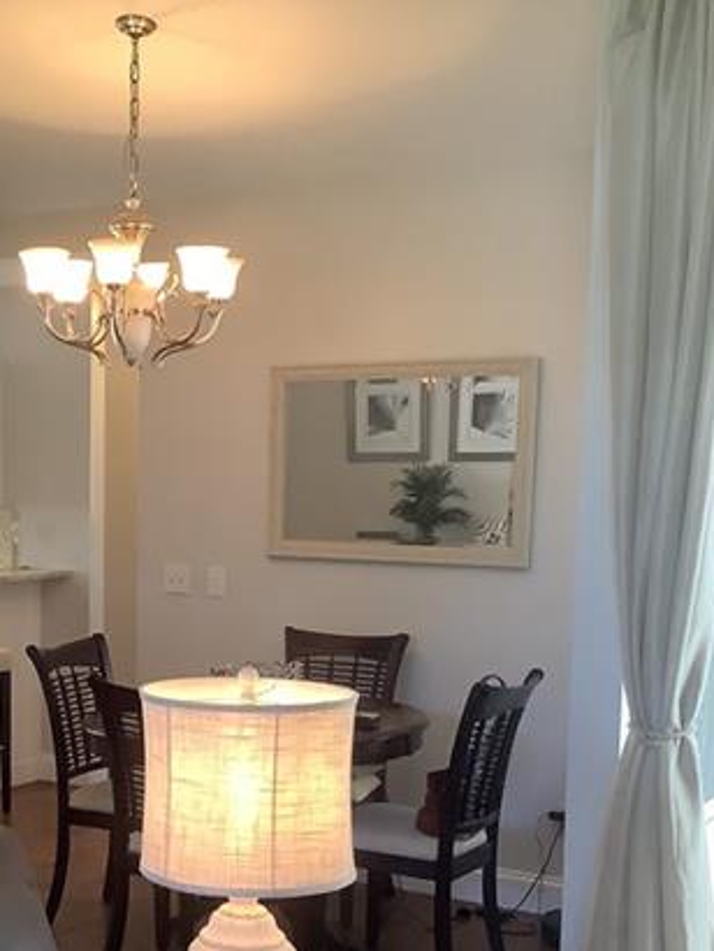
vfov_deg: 32.7
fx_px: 1593
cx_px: 74
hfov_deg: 24.5
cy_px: 698
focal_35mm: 58
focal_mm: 3.3
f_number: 2.4
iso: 200
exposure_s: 1/50
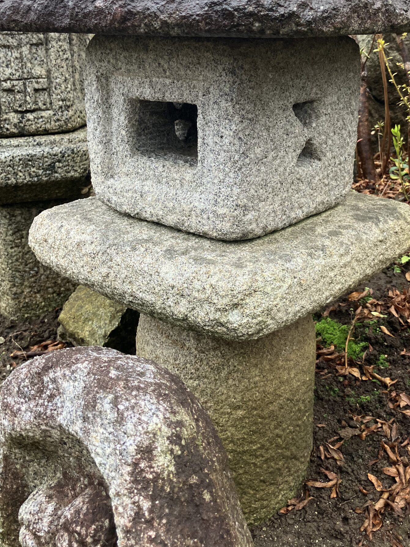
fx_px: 632
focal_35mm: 40
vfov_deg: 46.3
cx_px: 215
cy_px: 197
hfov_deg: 36.0
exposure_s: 1/121
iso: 64
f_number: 1.8
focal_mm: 3.99
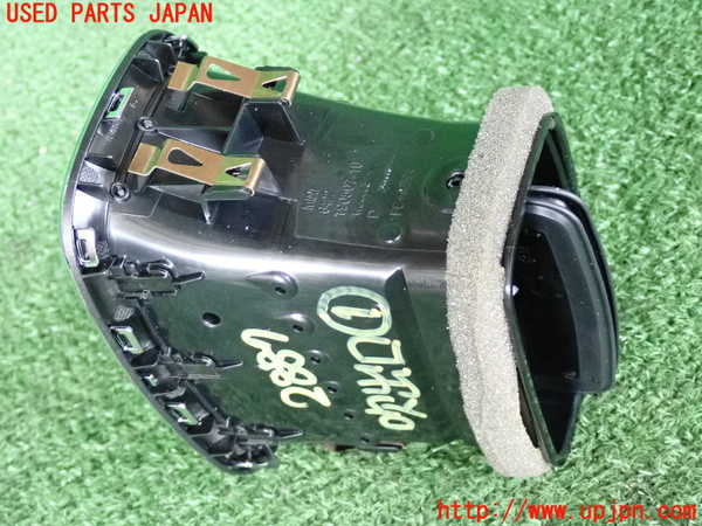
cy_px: 263
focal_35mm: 71
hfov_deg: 27.4
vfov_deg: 20.7
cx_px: 351
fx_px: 1440
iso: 2000
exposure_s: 1/125
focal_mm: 12.73
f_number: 3.9
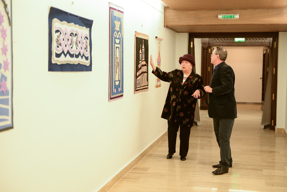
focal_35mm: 60
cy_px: 96
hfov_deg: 33.4
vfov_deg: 22.6
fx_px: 479
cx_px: 144
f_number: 2.8
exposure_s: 1/200
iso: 2000
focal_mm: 60
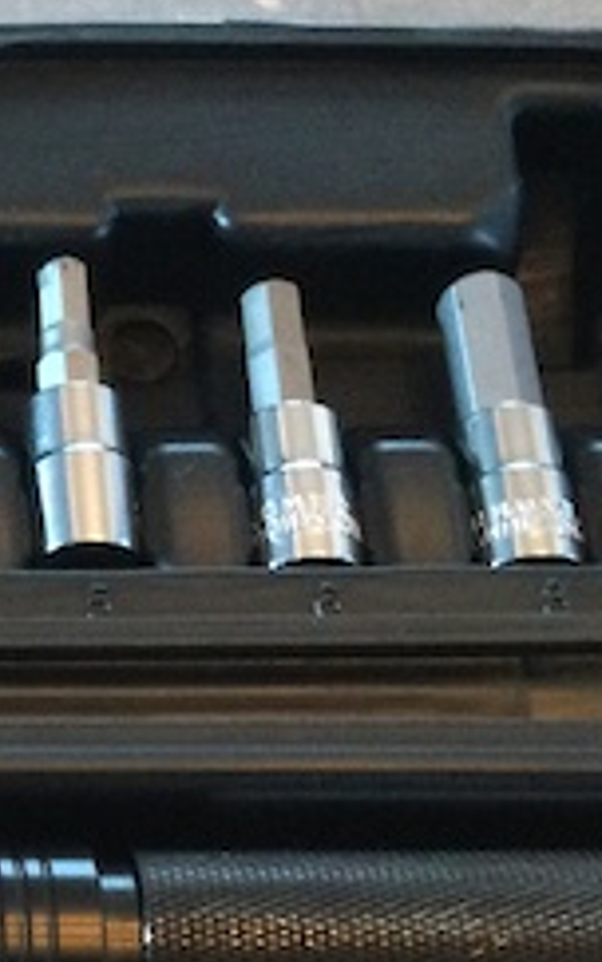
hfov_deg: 11.6
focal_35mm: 108
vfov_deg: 19.0
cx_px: -337
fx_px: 2833
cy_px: 843
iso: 400
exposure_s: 1/15
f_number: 2.4
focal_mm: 3.3
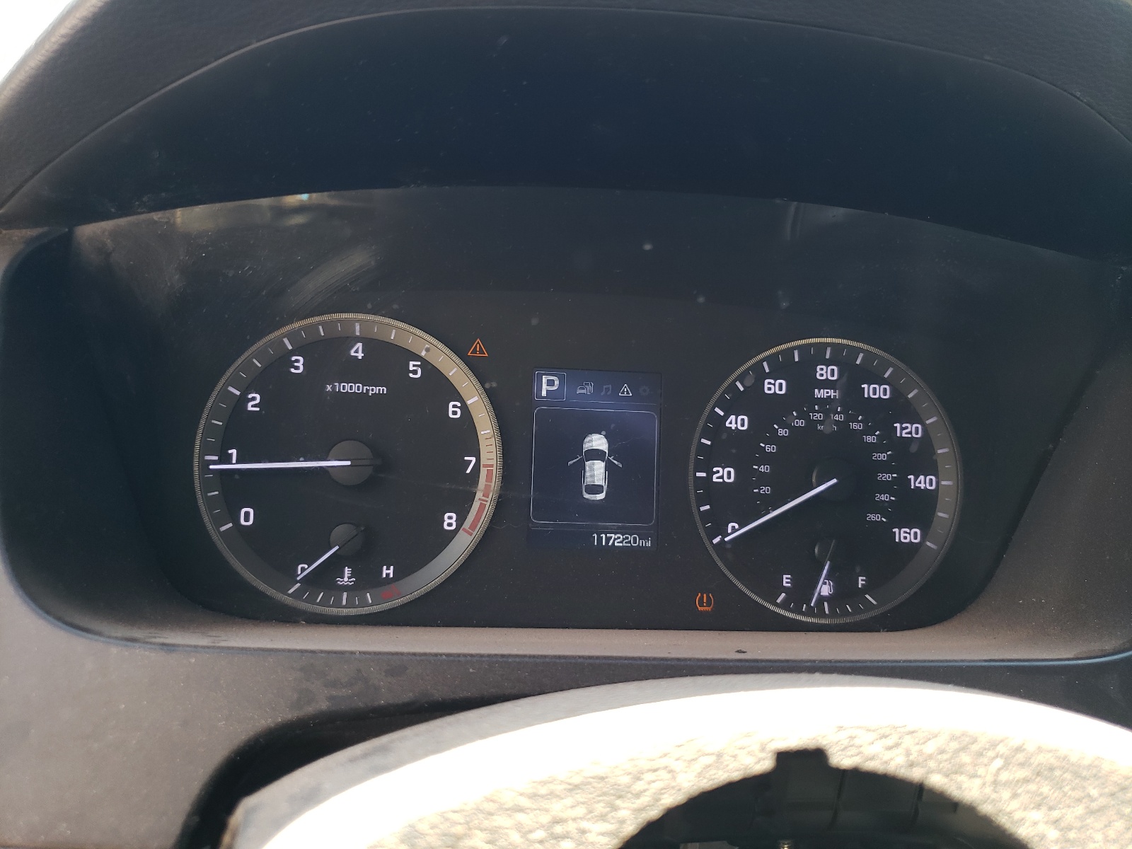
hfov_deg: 67.3
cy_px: 424
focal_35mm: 26
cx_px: 566
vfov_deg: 53.1
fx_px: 850
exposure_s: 1/100
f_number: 1.5
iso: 64
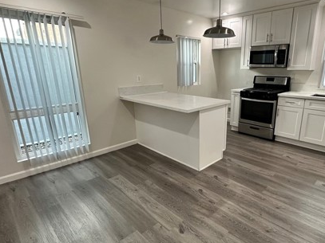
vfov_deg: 61.0
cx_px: 196
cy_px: 125
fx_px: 206
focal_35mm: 22
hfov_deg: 75.5
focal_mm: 2.22
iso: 250
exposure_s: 1/120
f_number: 2.2
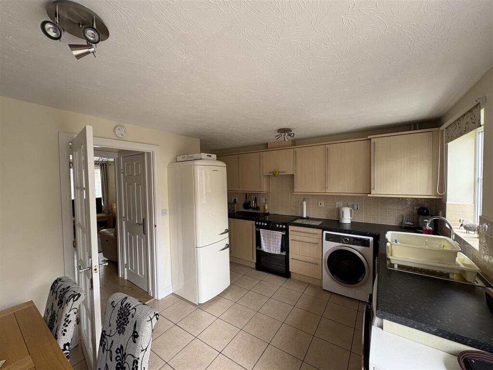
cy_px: 185
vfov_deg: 85.7
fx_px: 199
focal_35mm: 14
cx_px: 246
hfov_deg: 102.1
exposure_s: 1/99
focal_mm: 2.22
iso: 160
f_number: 2.2
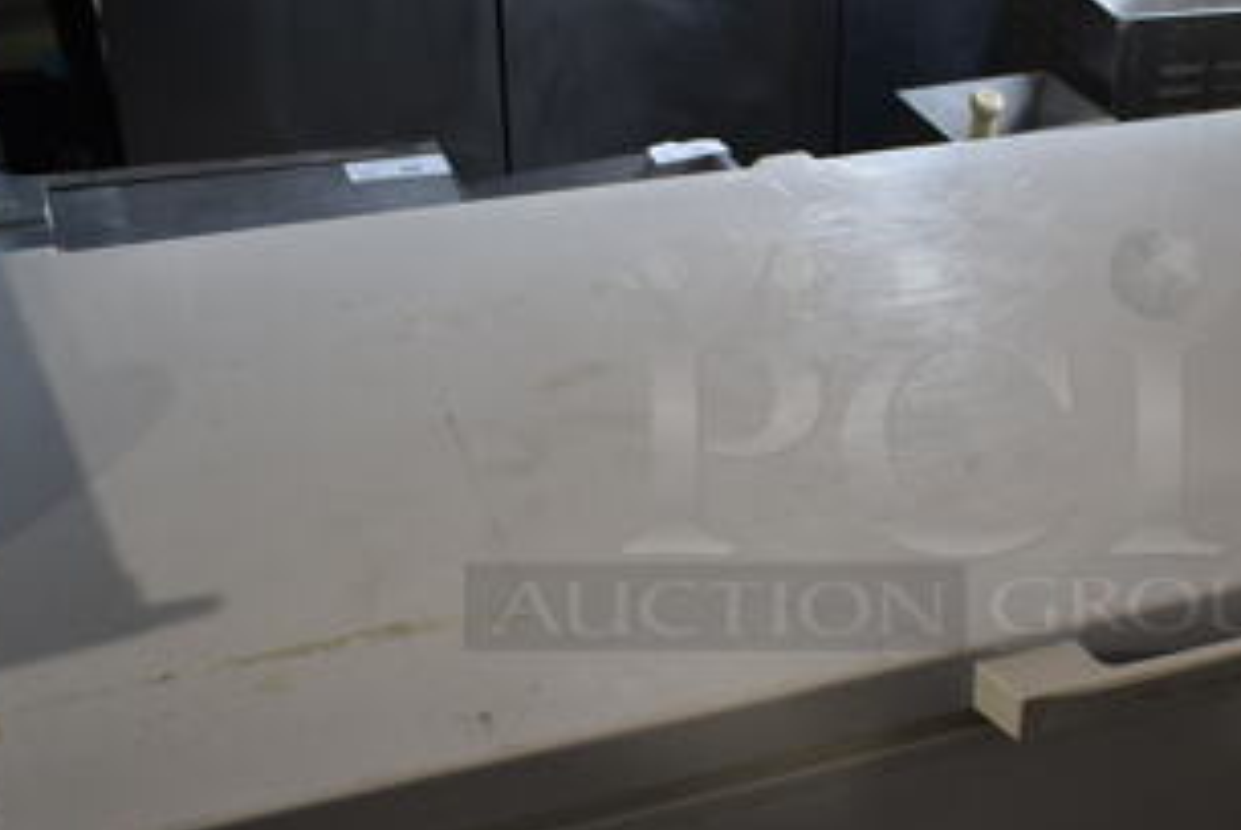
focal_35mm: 54
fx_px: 1863
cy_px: 435
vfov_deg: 25.1
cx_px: 920
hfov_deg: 36.1
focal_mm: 18
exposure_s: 1/30
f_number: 3.5
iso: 220
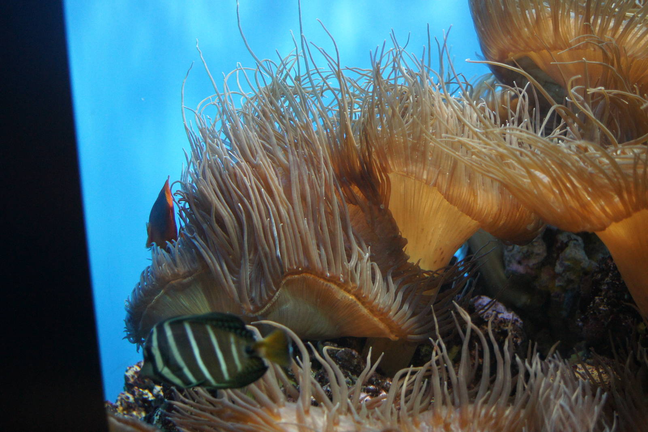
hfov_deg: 43.6
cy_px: 216
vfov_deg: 29.9
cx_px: 324
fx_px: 810
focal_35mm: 45
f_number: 2.8
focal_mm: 30
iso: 1250
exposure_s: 1/125
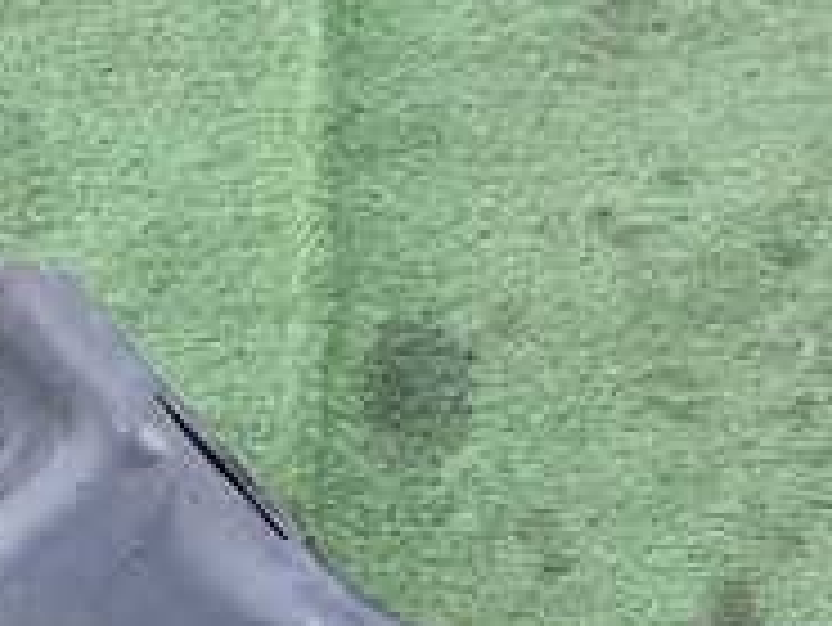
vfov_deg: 17.4
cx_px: 958
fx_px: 1948
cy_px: 761
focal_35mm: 81
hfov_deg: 22.5
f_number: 2
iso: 100
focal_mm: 4.5
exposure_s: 1/125
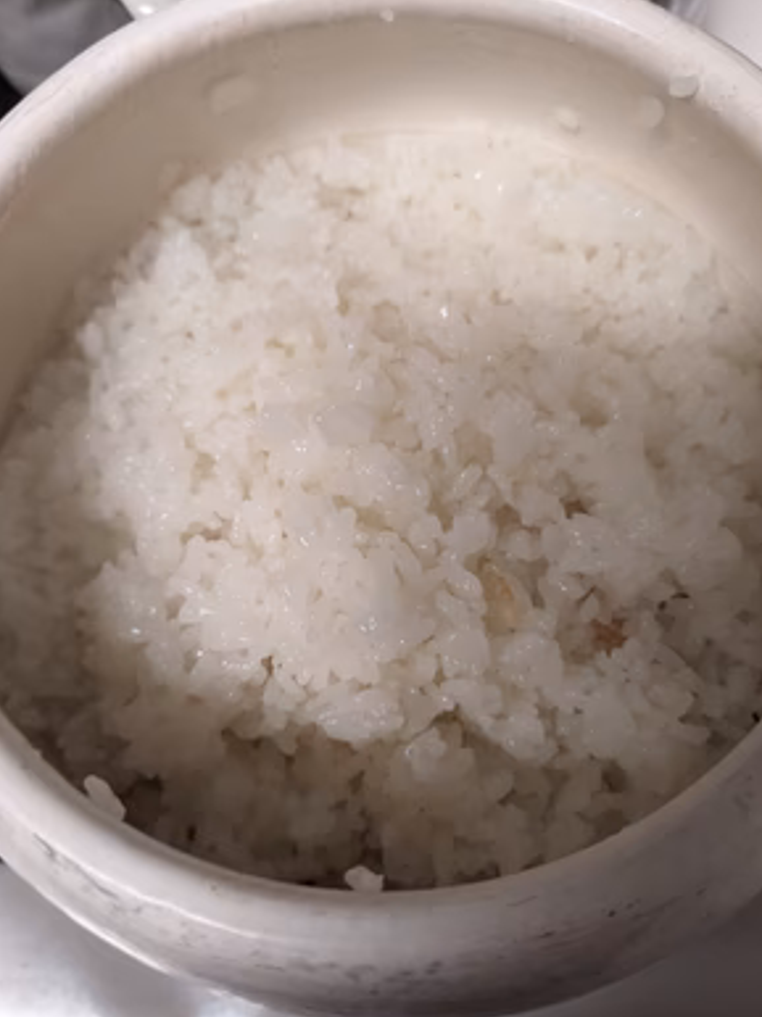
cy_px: 516
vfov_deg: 63.5
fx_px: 823
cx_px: 385
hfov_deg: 49.7
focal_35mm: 28
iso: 84
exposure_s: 1/30
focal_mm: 4.38
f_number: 1.73
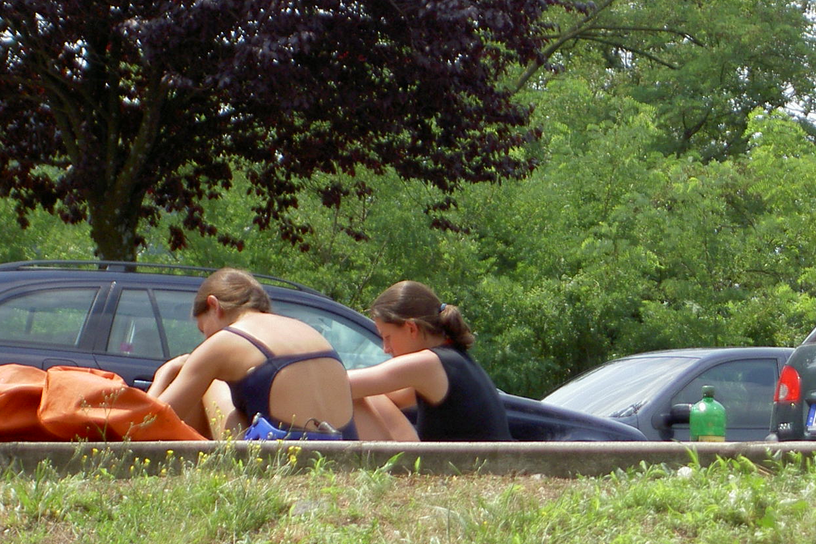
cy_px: 145
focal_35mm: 223
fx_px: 5055
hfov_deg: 9.2
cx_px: 584
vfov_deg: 6.2
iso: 100
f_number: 4.9
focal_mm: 24
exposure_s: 1/250
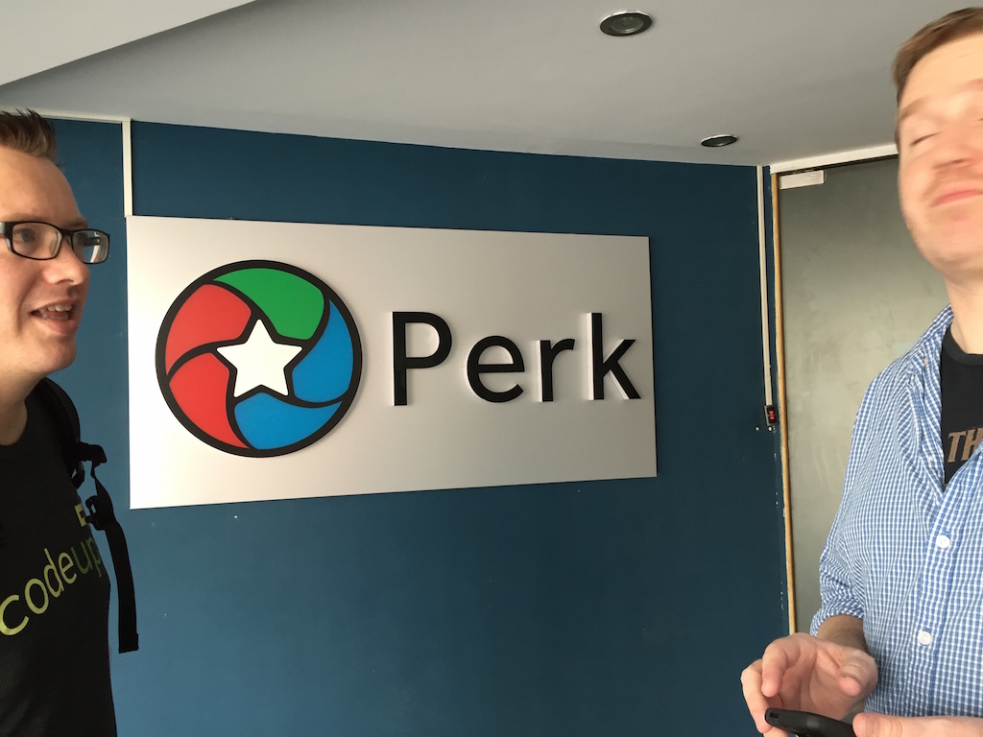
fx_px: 824
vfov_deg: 48.2
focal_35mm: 29
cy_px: 368
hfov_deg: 61.7
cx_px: 492
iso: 64
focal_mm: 4.15
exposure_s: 1/30
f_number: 2.2
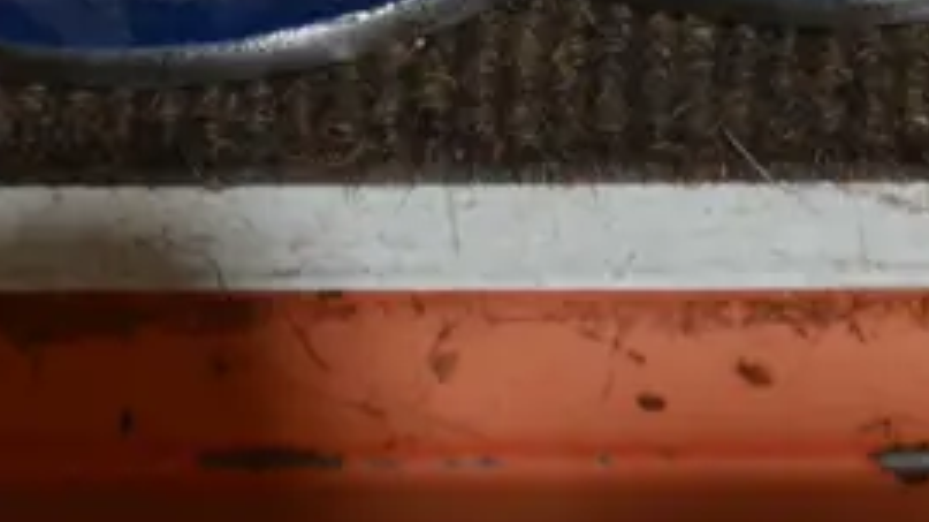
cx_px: 1033
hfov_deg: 15.7
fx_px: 3275
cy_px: -735
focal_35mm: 133
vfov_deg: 8.3
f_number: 3.6
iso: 200
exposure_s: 1/60
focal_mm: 16
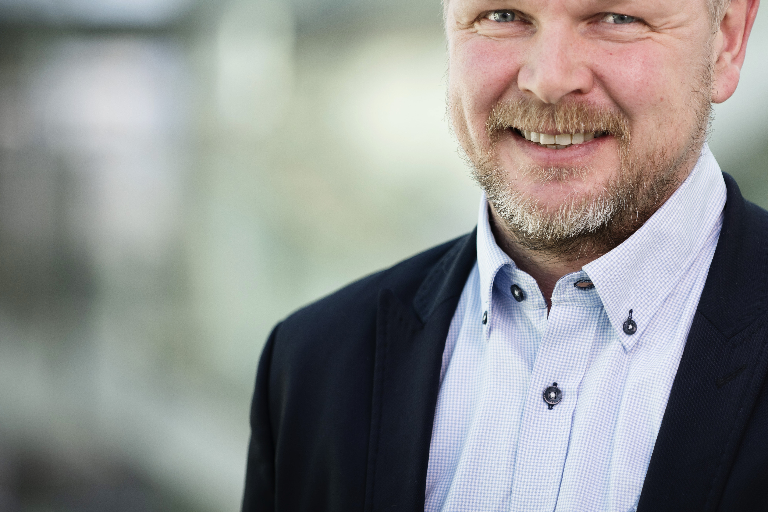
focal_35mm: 280
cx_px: 592
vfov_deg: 4.9
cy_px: 173
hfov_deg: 7.3
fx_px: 5973
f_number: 2.8
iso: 200
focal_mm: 175
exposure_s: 1/250
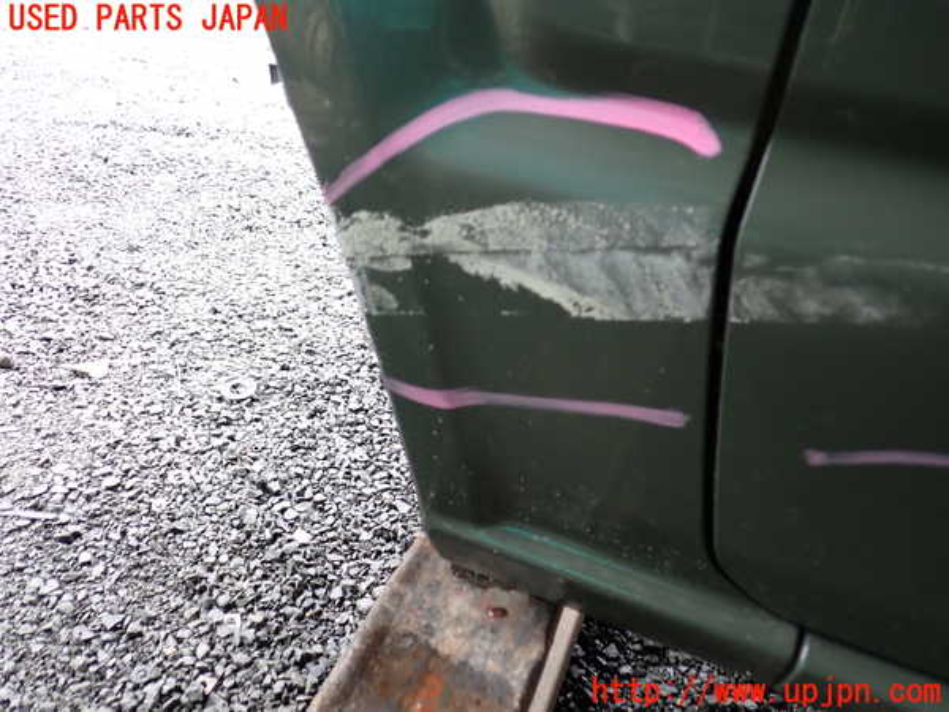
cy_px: 356
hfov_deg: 60.0
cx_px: 474
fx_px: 822
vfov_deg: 46.8
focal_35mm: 30
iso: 200
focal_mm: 5.4
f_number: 2.3
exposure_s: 1/60
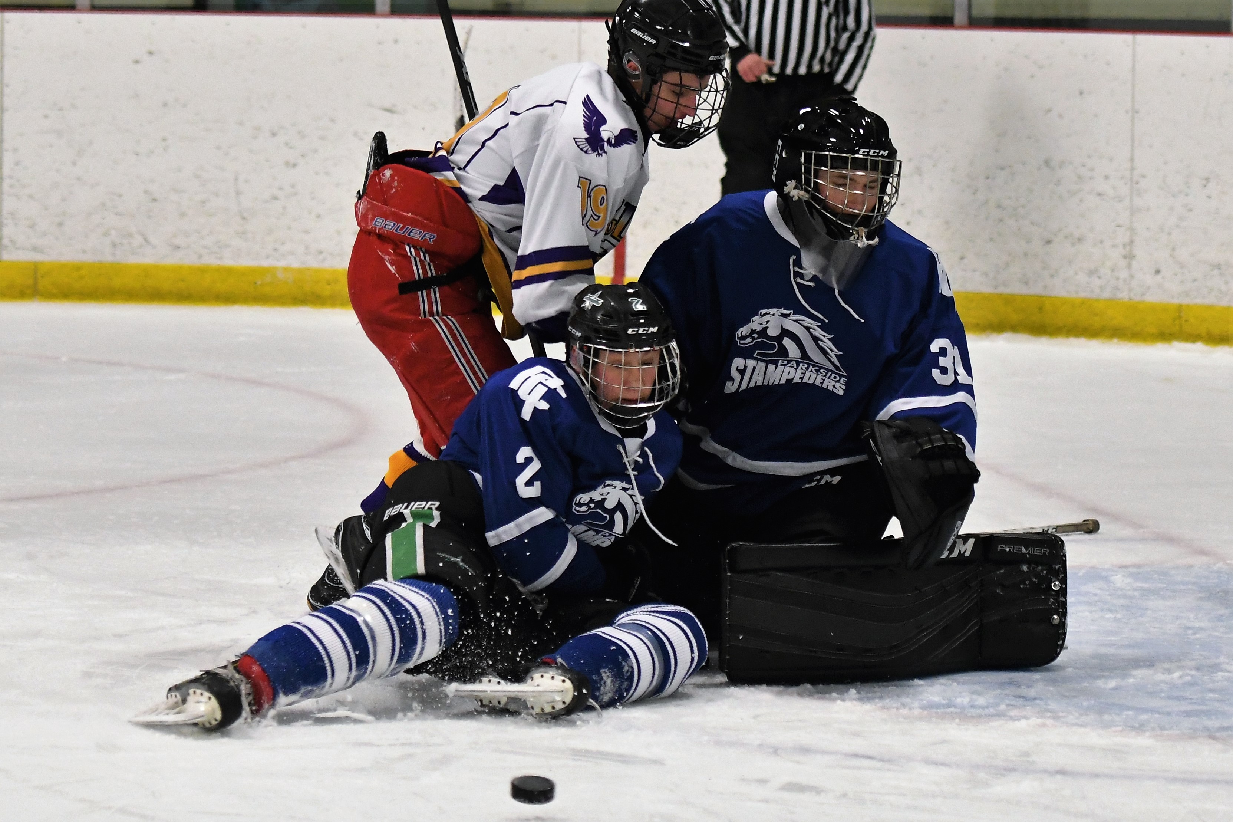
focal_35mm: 105
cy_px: 411
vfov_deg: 13.0
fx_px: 3596
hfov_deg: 19.5
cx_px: 616
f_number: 2.8
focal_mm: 70
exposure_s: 1/800
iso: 2800
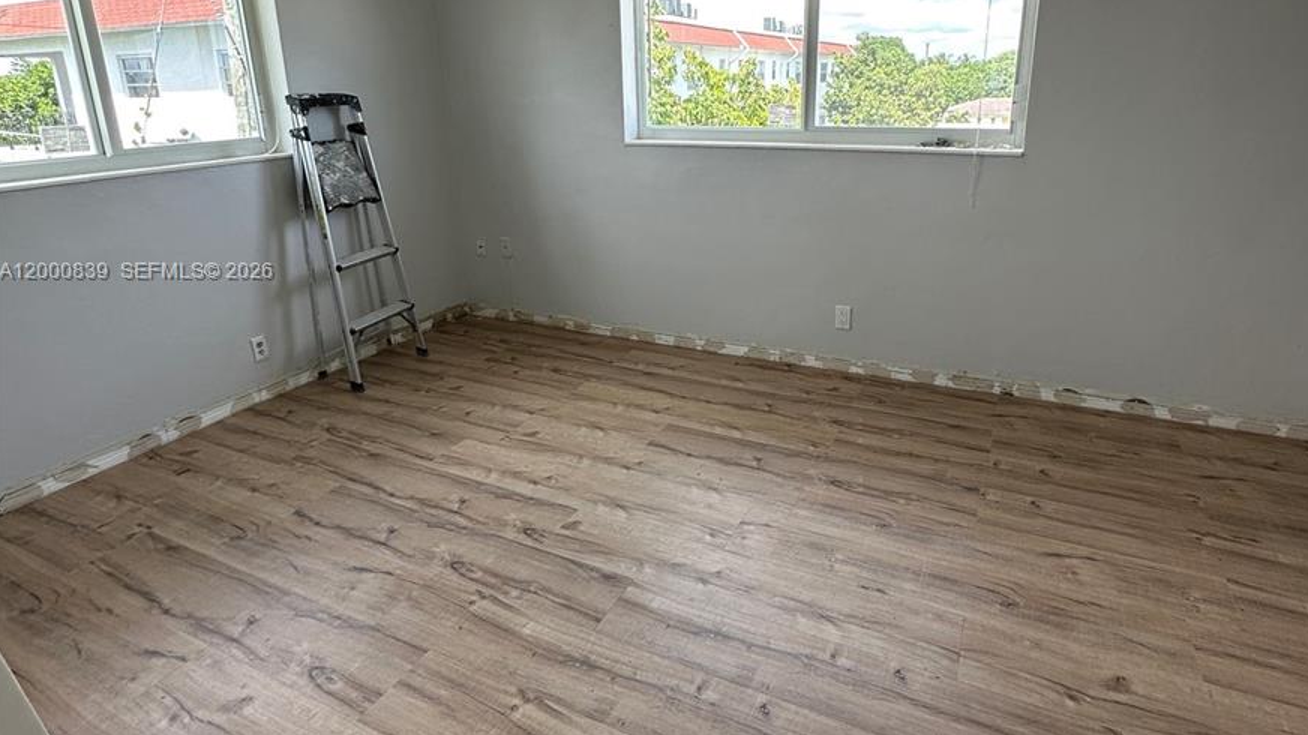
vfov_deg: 52.9
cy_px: 273
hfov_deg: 83.8
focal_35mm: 21
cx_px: 670
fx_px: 728
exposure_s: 1/165
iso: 40
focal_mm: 2.22
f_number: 2.2
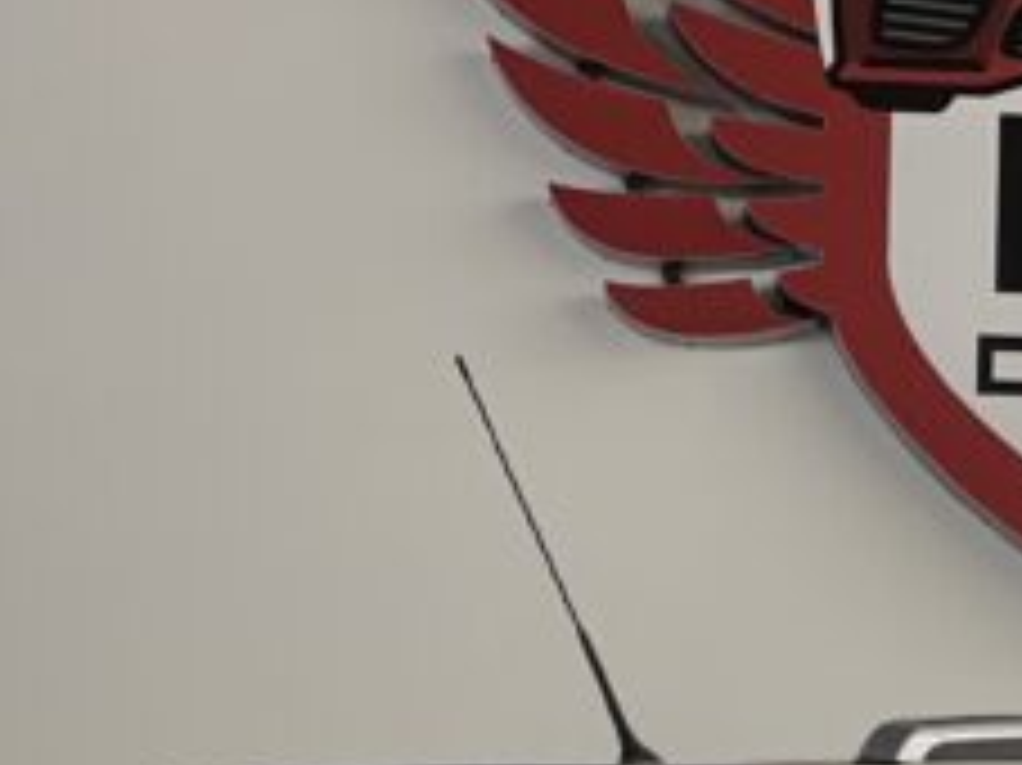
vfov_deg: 5.4
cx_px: 1112
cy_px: 1125
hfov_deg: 7.3
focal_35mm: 271
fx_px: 7997
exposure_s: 1/38
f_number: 2.8
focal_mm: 9
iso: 160
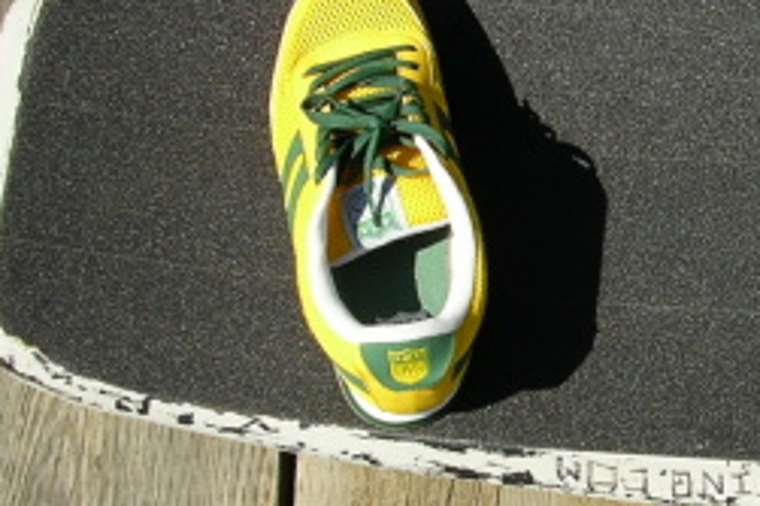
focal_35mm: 105
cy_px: 206
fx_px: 2215
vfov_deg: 13.0
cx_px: 815
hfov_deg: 18.8
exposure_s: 1/500
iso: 50
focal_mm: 6.7
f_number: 4.3
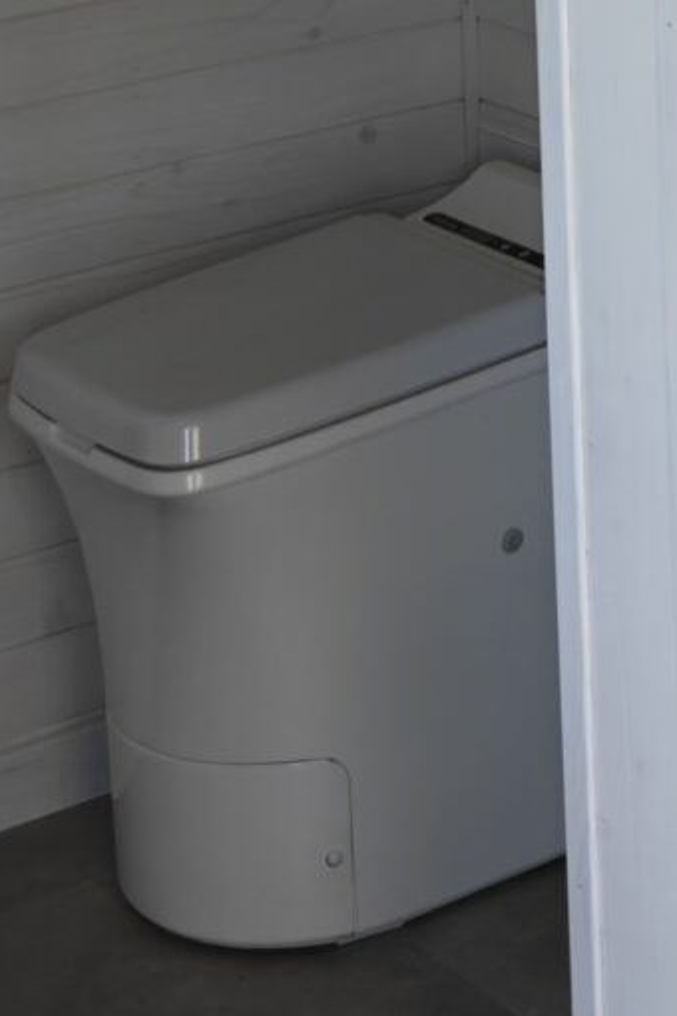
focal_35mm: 120
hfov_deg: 10.8
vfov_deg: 15.7
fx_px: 3385
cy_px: -494
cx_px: 1143
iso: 160
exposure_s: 1/294
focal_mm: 6.06
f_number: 1.6
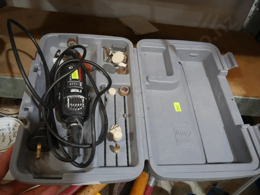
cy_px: 98
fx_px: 210
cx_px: 130
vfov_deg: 49.8
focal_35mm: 28
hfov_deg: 63.4
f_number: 3.5
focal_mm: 14
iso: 500
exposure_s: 1/60
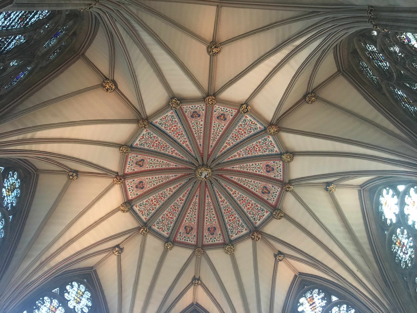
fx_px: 349
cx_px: 208
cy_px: 156
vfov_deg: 48.2
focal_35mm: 29
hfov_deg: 61.7
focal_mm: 4.15
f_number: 2.2
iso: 250
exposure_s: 1/17
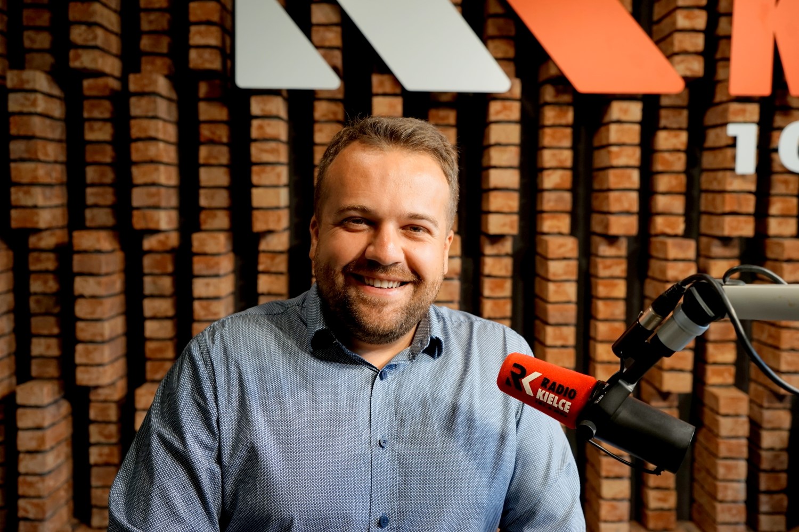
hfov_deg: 58.7
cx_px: 400
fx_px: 710
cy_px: 266
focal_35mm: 32
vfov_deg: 41.1
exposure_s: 1/40
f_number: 4
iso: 500
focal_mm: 32
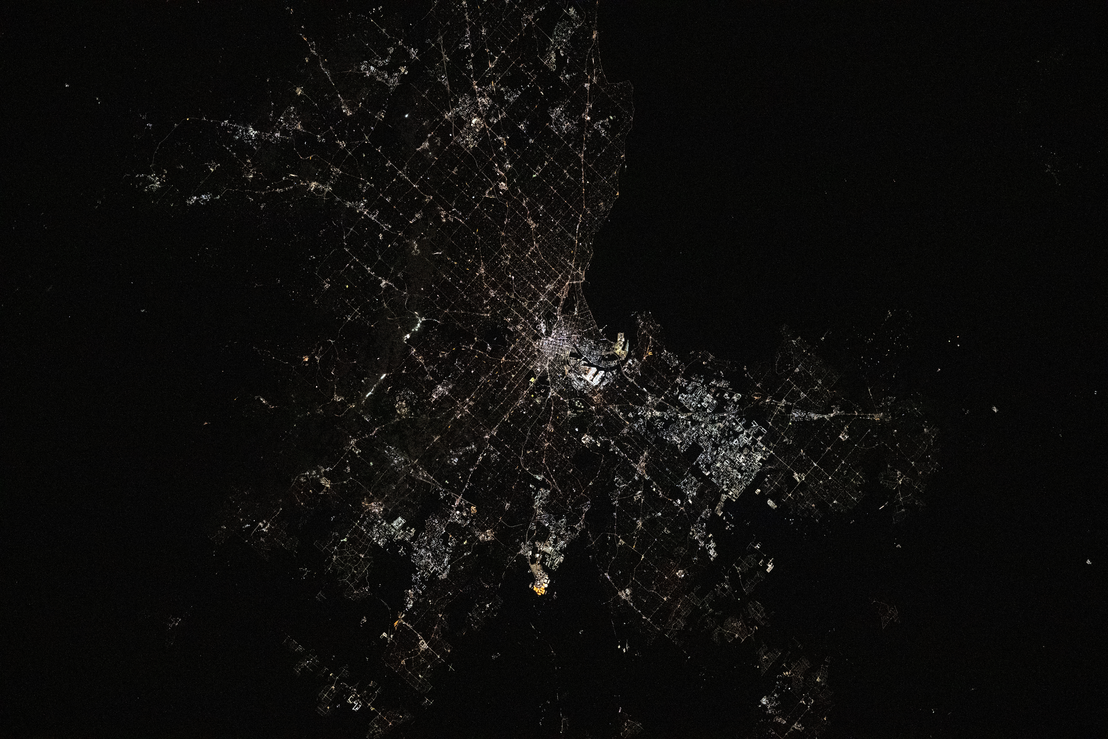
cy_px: 370
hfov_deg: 10.3
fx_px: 6155
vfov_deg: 6.9
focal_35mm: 200
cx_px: 554
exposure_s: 1/250
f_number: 2
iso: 25600
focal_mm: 200
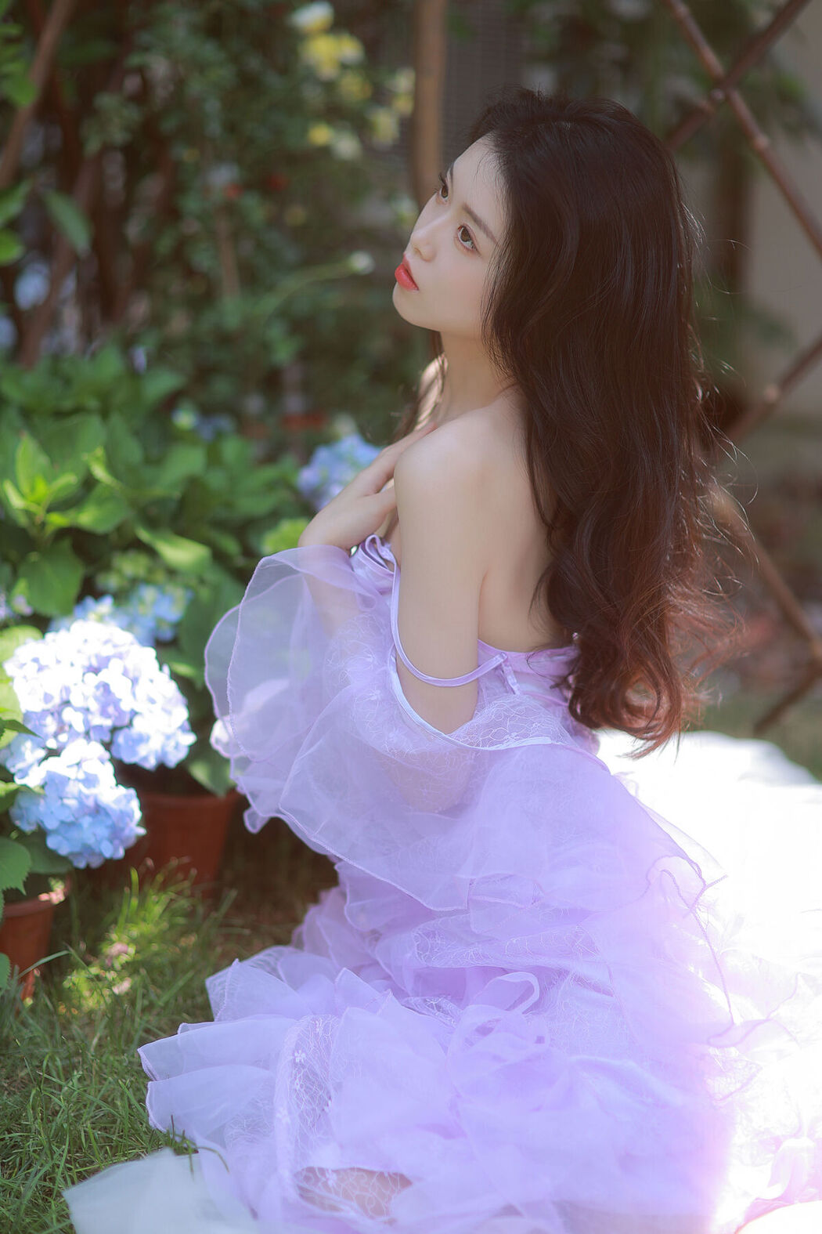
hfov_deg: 16.1
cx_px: 411
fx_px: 2911
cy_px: 617
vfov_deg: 23.9
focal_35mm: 85
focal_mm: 85
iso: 100
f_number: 1.6
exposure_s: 1/1250
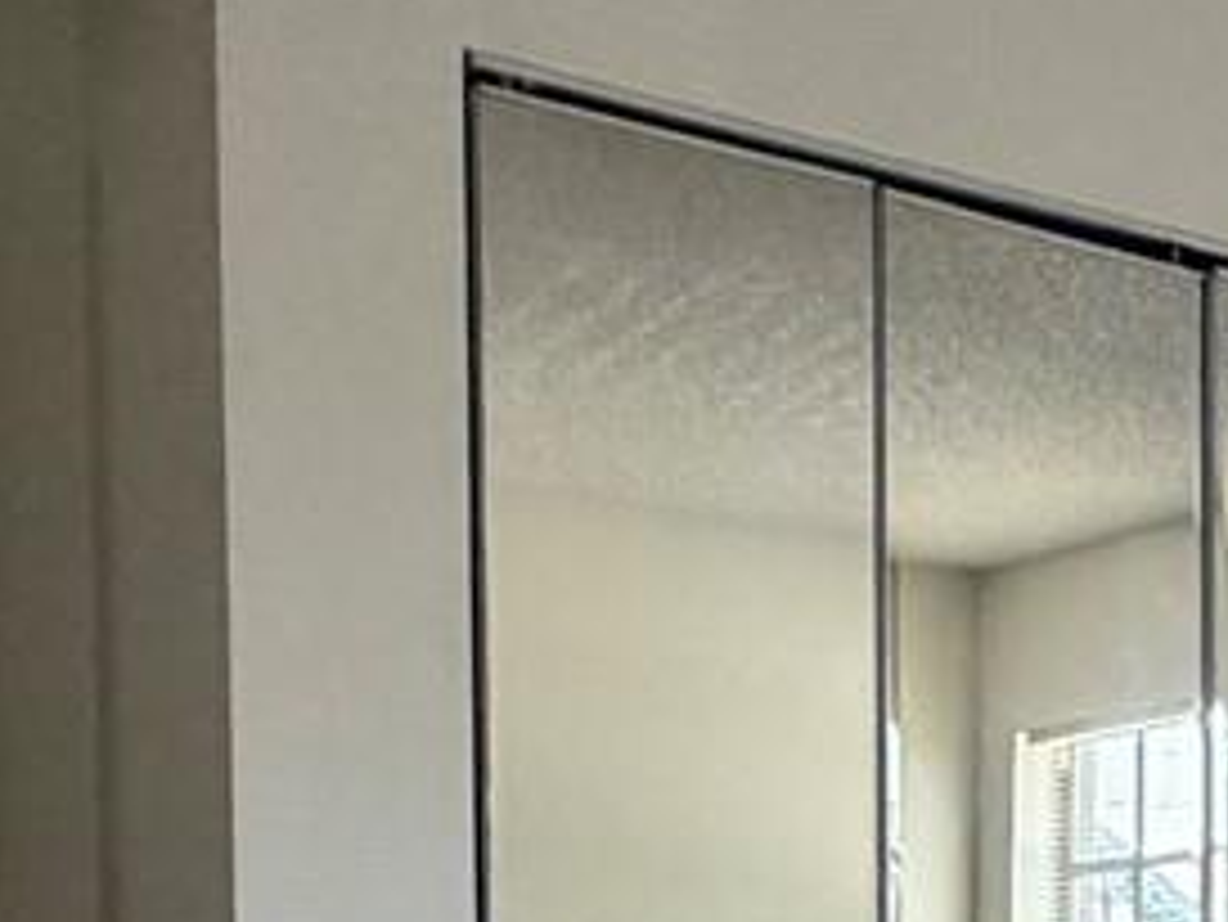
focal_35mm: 82
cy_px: 1376
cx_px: 1939
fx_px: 2910
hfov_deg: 19.9
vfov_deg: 16.4
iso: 320
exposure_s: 1/71
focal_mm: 2.22
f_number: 2.2
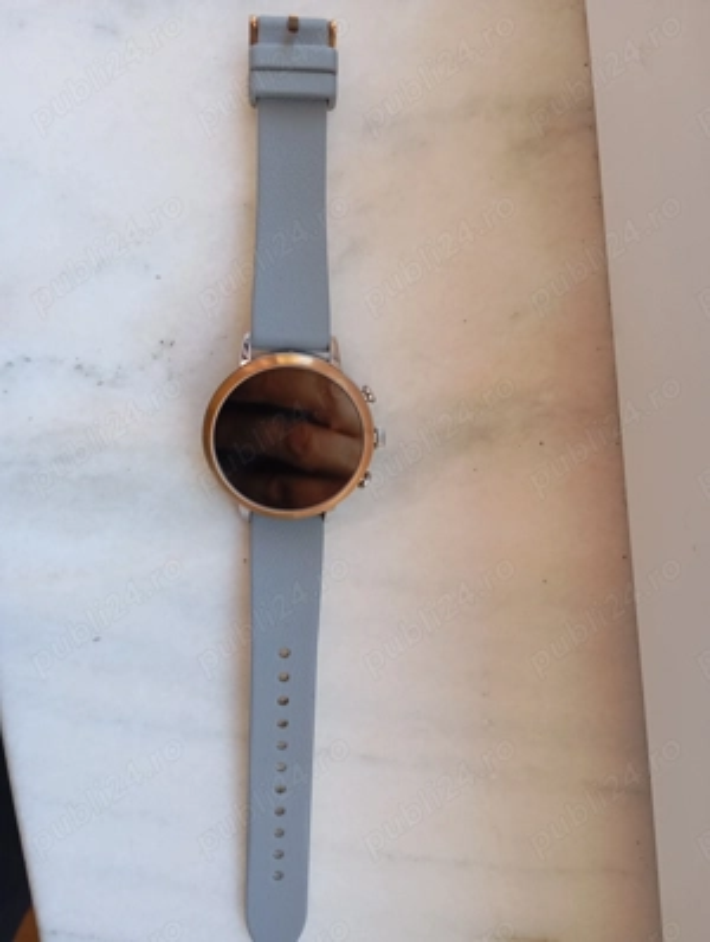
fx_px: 763
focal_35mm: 28
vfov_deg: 63.4
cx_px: 355
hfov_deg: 49.9
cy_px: 471
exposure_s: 1/50
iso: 331
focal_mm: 4.27
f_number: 1.8
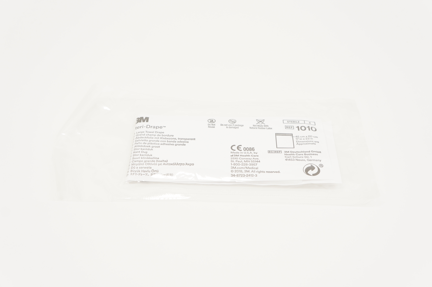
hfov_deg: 43.6
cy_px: 144
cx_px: 216
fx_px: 539
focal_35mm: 45
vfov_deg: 29.8
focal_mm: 30
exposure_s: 1/50
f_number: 6.3
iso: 400
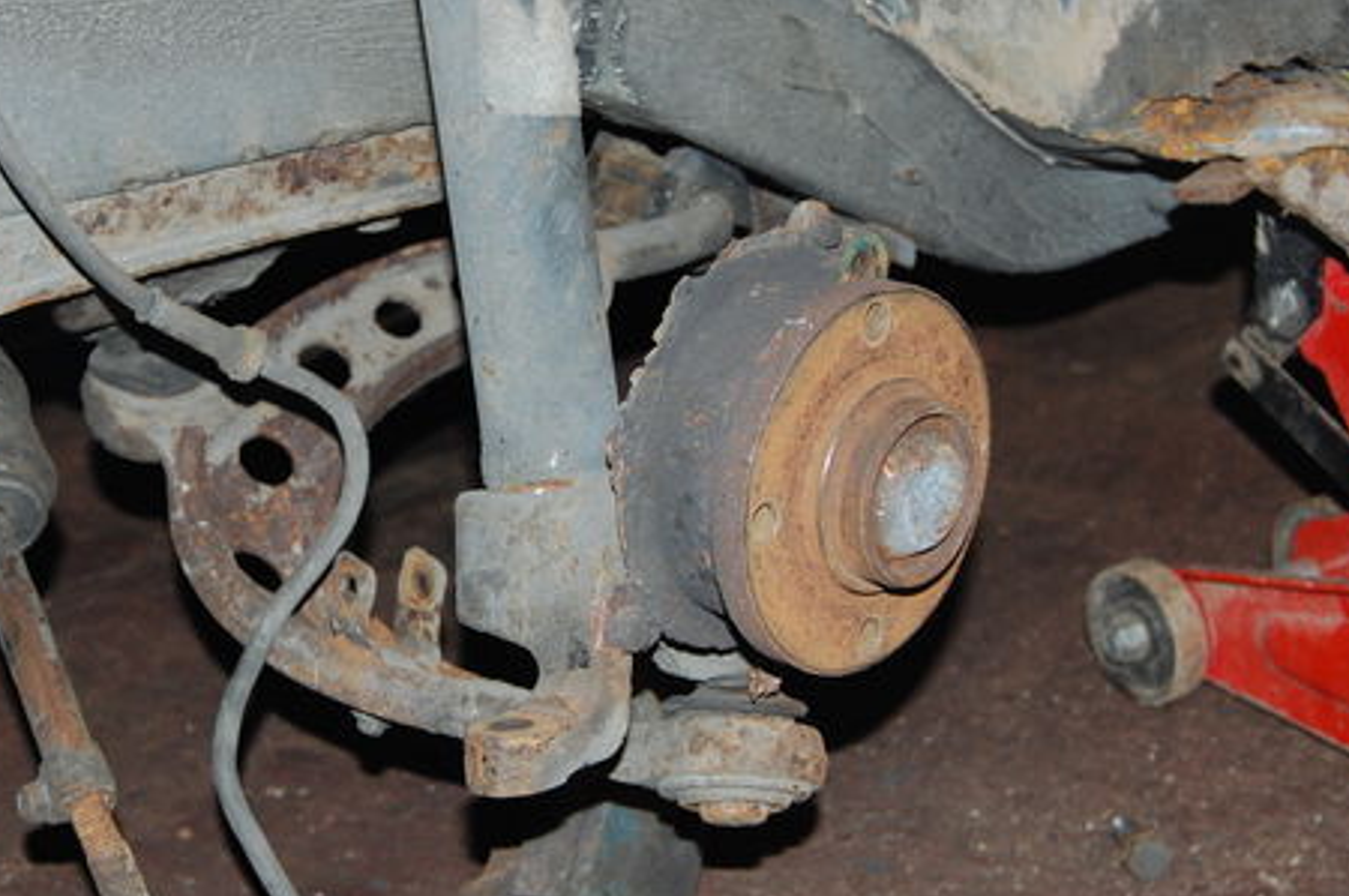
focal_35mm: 75
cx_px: 435
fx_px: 2797
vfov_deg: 18.2
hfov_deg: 26.9
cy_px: 393
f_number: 5
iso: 400
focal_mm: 35
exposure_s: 1/500
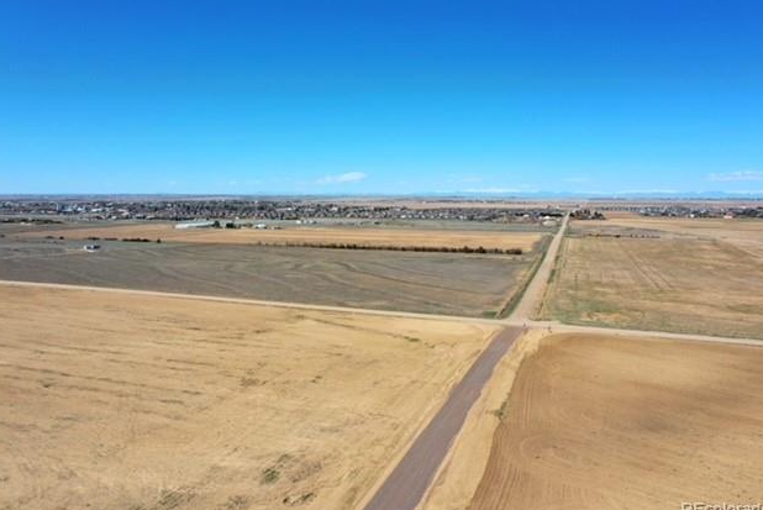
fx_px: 615
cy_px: 258
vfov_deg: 45.0
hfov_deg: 63.6
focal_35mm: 29
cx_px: 384
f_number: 6.3
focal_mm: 10.26
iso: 100
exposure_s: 1/500
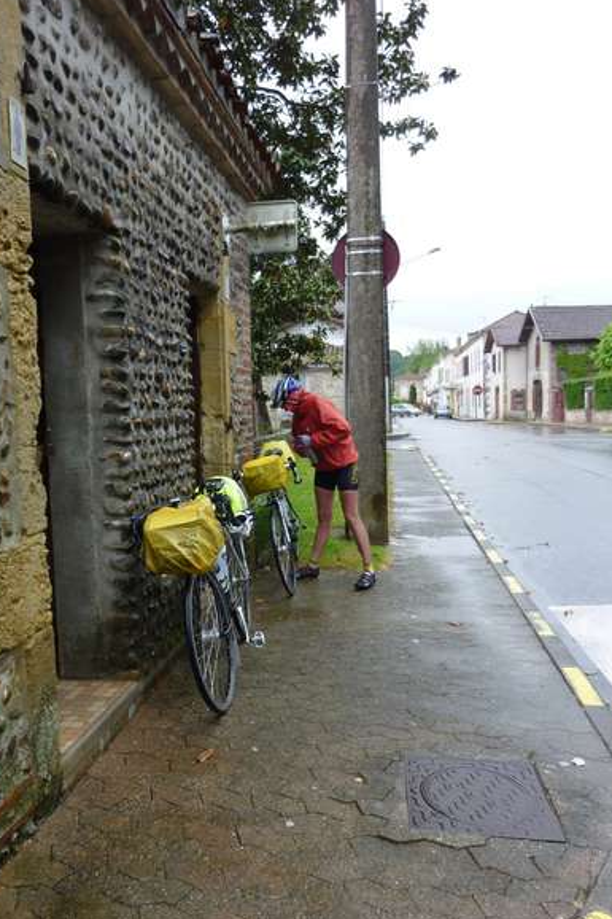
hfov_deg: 47.7
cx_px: 258
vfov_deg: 67.4
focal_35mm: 27
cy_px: 463
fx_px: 689
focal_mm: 4.5
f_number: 3.3
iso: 80
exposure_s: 1/100
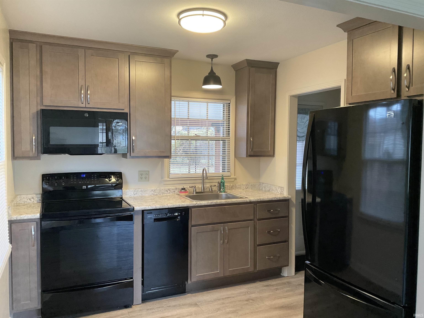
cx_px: 212
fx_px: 355
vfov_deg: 48.2
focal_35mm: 29
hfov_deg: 61.7
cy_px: 159
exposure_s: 1/60
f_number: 1.8
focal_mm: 3
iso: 160
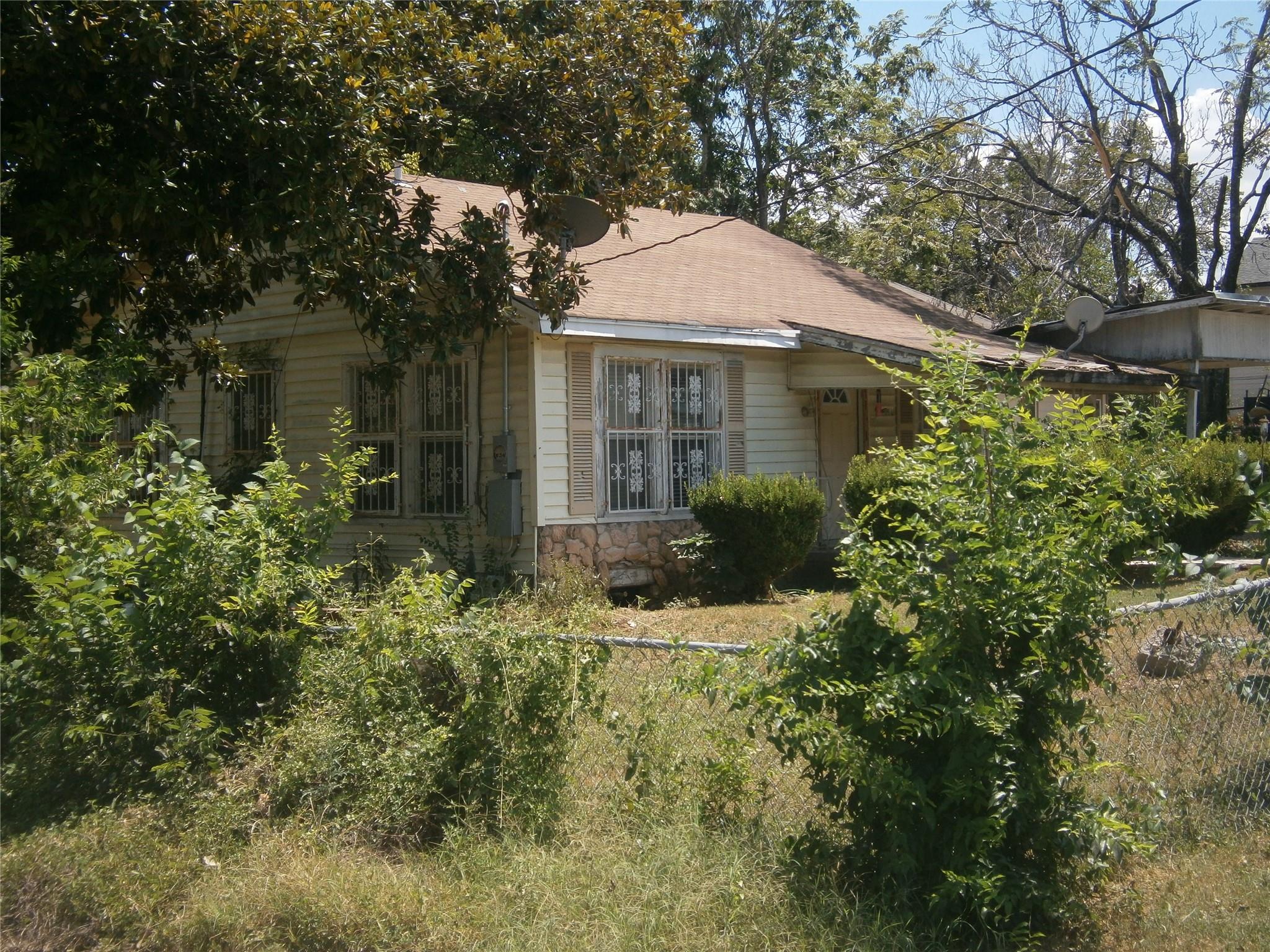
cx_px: 635
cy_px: 476
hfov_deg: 40.4
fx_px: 1724
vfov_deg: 30.9
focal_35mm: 47
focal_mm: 8.3
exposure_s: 1/500
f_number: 3.4
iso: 80
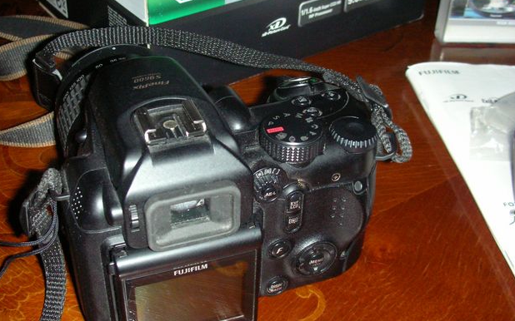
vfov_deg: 26.8
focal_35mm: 48
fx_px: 674
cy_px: 146
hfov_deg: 41.6
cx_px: 202
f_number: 8.5
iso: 130
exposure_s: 1/60.1
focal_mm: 5.8
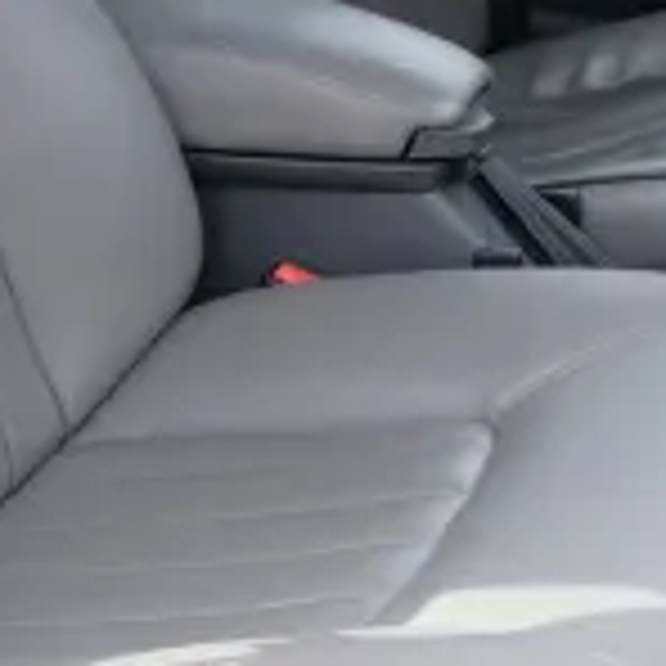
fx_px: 2634
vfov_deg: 14.2
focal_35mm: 121
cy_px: -14
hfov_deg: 14.4
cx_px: 396
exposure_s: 1/160
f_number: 5
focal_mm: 22.3
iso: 320
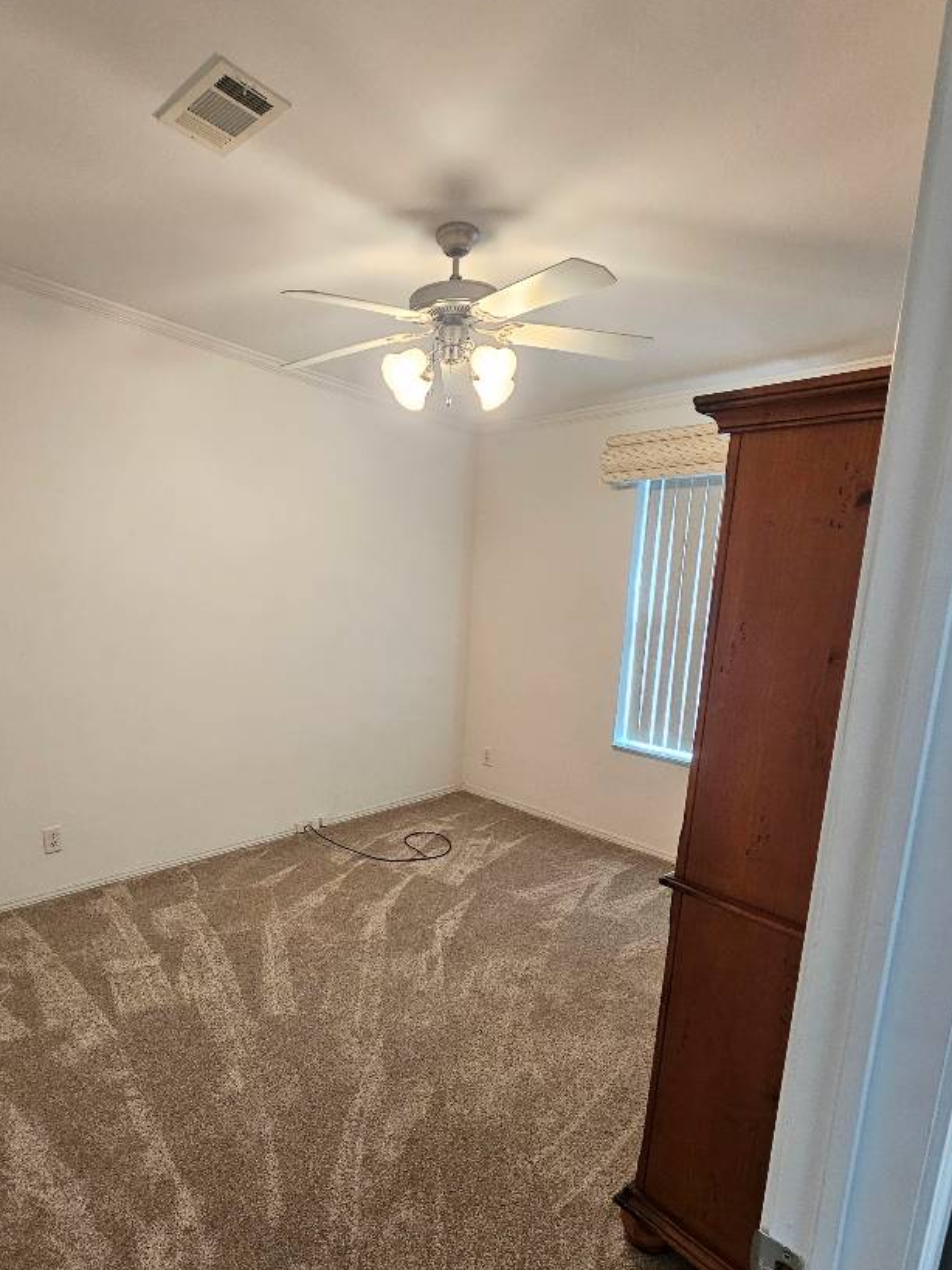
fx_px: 660
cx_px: 338
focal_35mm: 18
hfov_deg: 70.1
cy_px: 707
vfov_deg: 87.4
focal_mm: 2.2
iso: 160
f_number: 2.2
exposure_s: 1/60
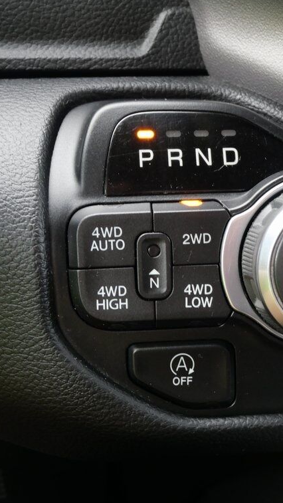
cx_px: 241
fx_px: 747
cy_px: 251
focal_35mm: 56
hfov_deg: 21.1
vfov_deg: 37.2
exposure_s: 1/60
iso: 800
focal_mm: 19
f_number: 4.3
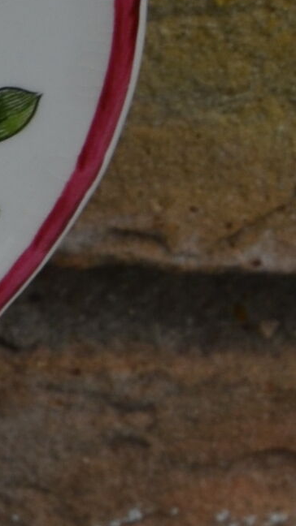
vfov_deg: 6.9
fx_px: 4372
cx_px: -927
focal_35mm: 313
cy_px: 403
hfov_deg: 3.7
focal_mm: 28
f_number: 8
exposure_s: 1/250
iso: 100
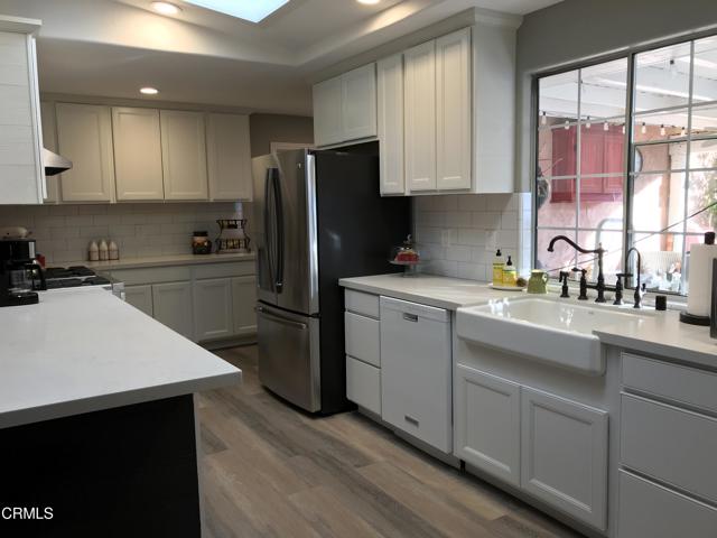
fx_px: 580
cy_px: 269
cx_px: 358
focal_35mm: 28
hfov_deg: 63.4
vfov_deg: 49.7
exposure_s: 1/40
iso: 20
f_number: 1.8
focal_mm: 3.99
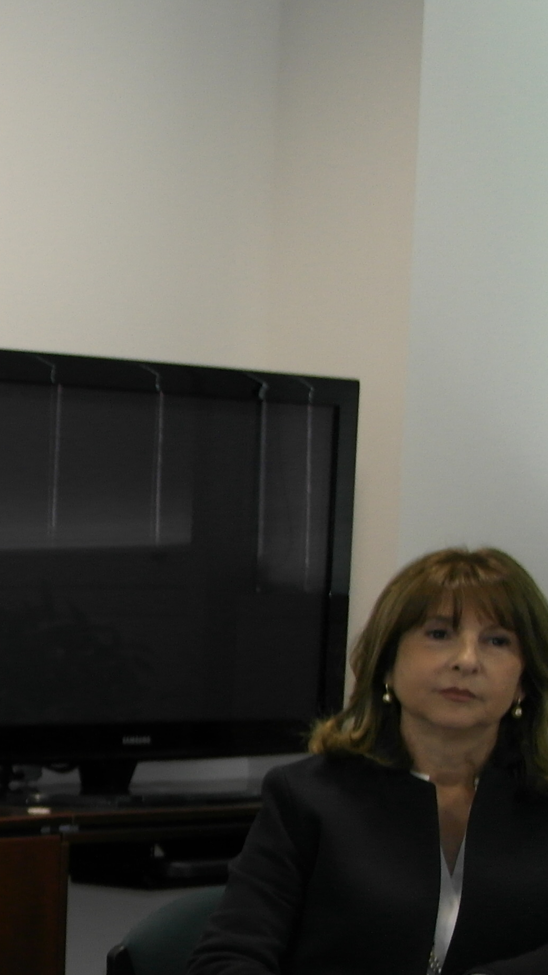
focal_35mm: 93
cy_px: 852
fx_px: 2403
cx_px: -682
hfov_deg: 11.3
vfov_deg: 22.4
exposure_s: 1/80
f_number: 3.5
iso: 400
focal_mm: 20
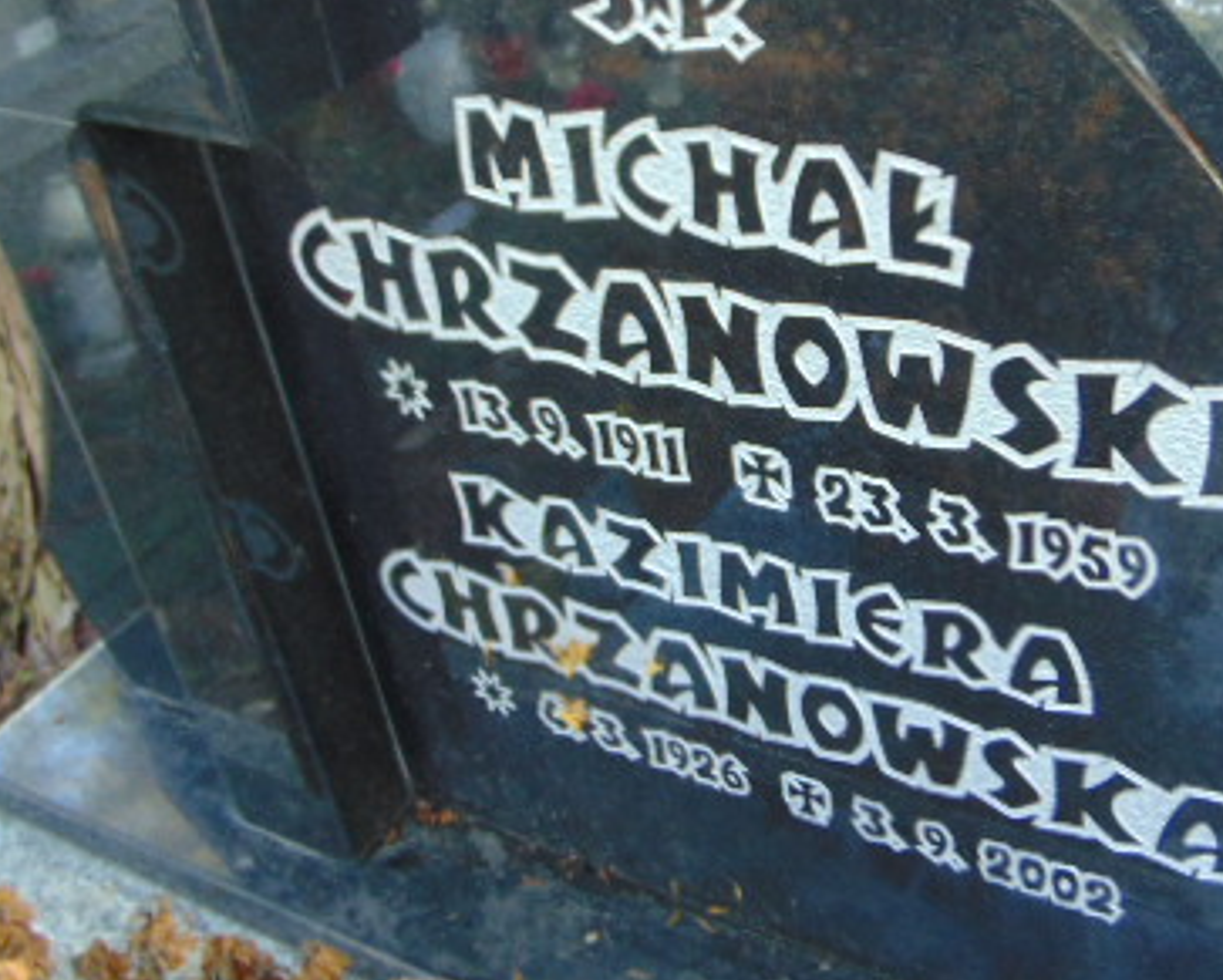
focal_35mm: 43
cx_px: 765
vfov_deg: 34.9
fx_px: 1558
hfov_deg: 42.5
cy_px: 455
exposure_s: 1/30
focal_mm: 4.5
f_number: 3
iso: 100
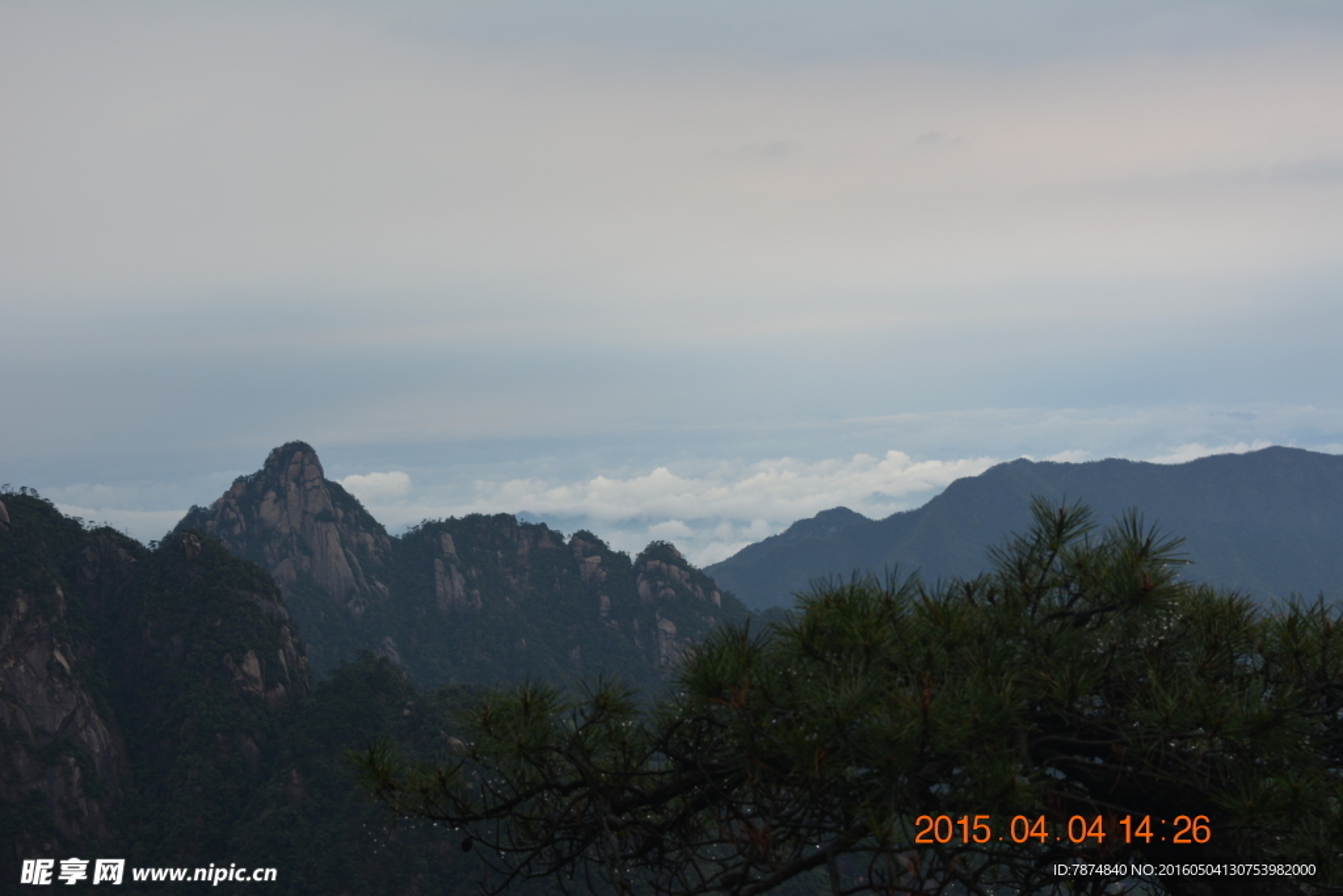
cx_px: 672
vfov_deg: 18.9
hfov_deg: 28.1
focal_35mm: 72
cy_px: 448
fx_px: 2686
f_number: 8
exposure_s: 1/250
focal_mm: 48
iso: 200
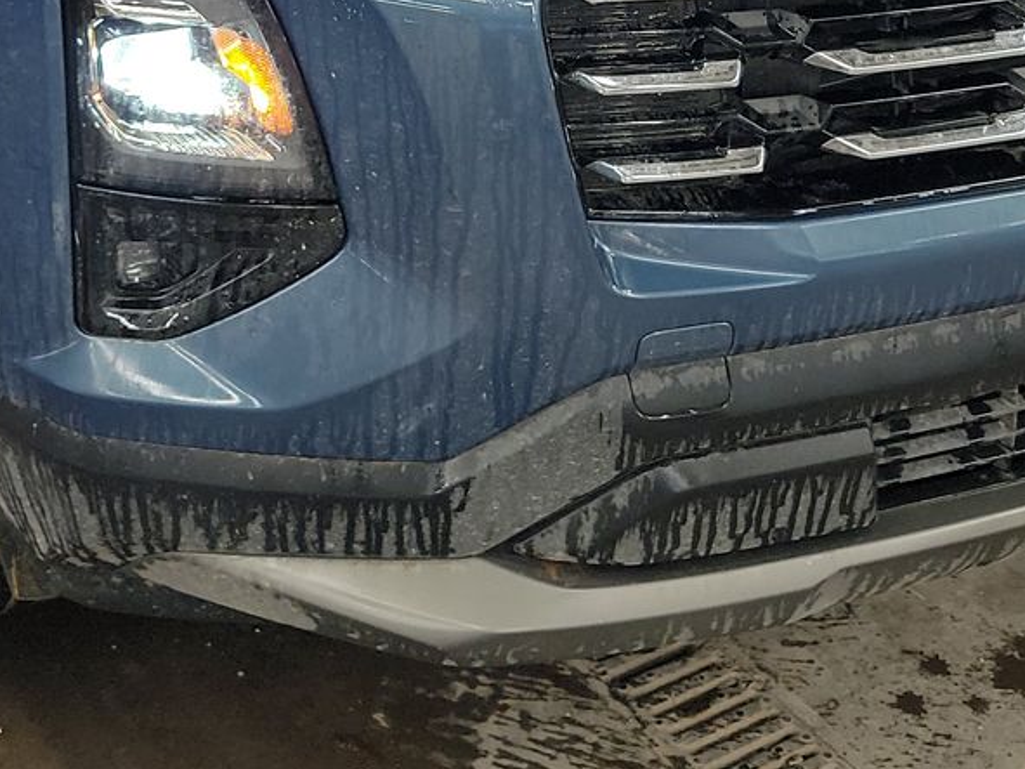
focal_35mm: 65
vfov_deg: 21.0
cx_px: 430
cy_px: -160
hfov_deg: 29.8
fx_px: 1924
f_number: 1.8
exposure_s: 1/59
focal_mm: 6.7
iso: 139
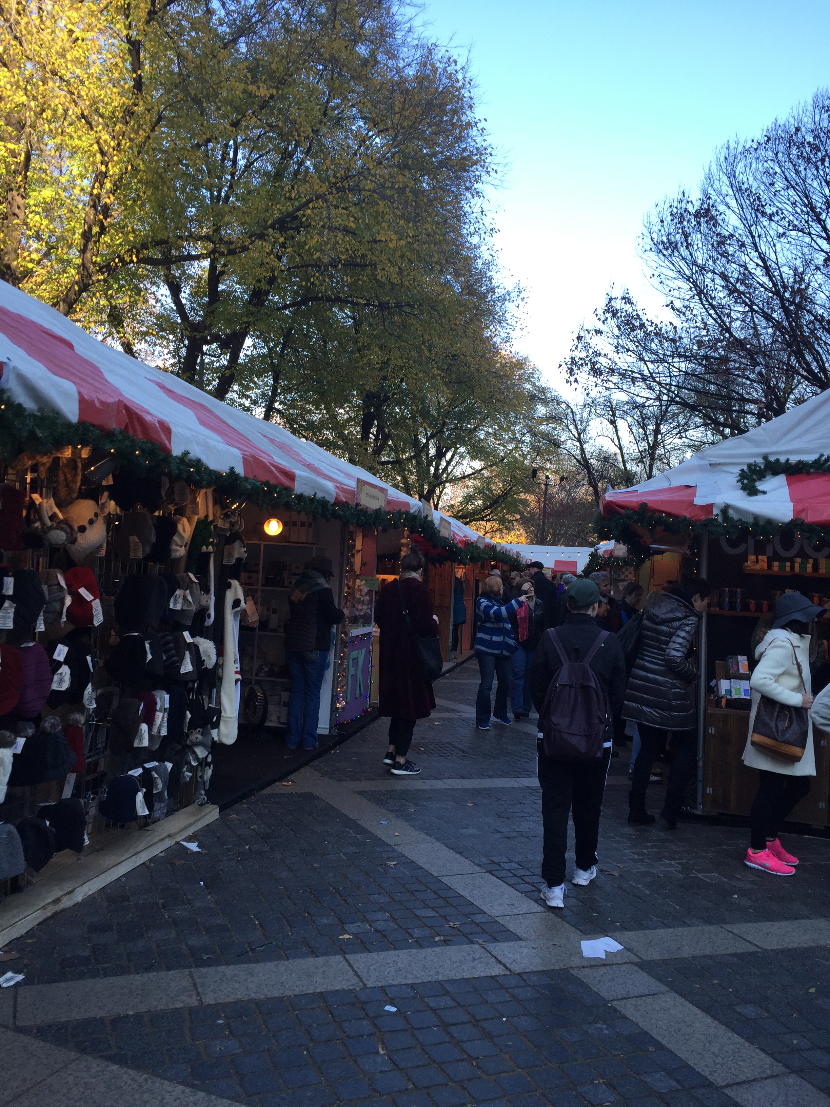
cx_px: 415
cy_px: 554
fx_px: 927
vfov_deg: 61.7
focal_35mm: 29
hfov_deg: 48.2
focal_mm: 4.15
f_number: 2.2
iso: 32
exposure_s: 1/276
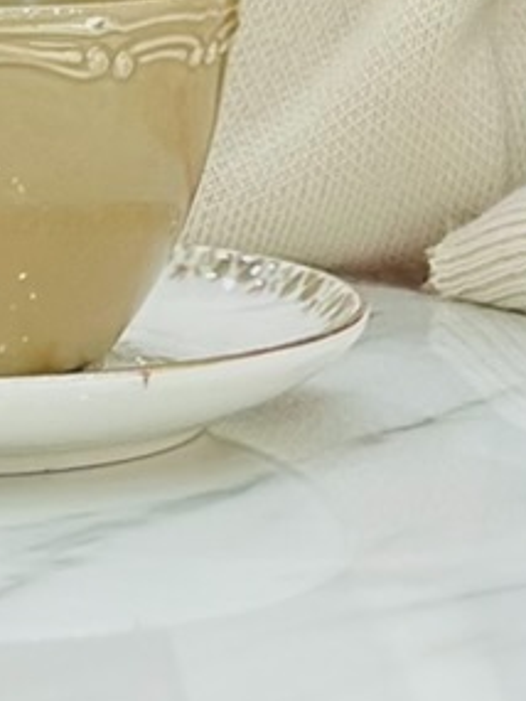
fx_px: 6985
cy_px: -1075
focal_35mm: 345
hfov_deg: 4.3
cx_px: 1072
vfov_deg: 5.5
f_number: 1.78
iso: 100
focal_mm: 6.86
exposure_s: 1/100
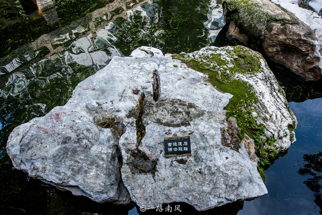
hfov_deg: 78.6
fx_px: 197
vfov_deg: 57.3
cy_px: 108
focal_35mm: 22
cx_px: 161
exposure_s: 1/100
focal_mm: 22
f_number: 8
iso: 200
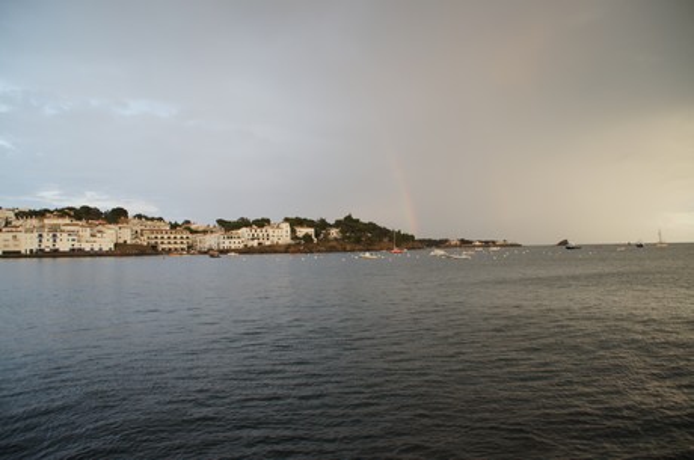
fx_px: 520
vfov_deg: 47.8
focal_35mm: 27
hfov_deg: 67.5
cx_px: 347
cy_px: 230
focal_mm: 18
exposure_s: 1/60
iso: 100
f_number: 4.5
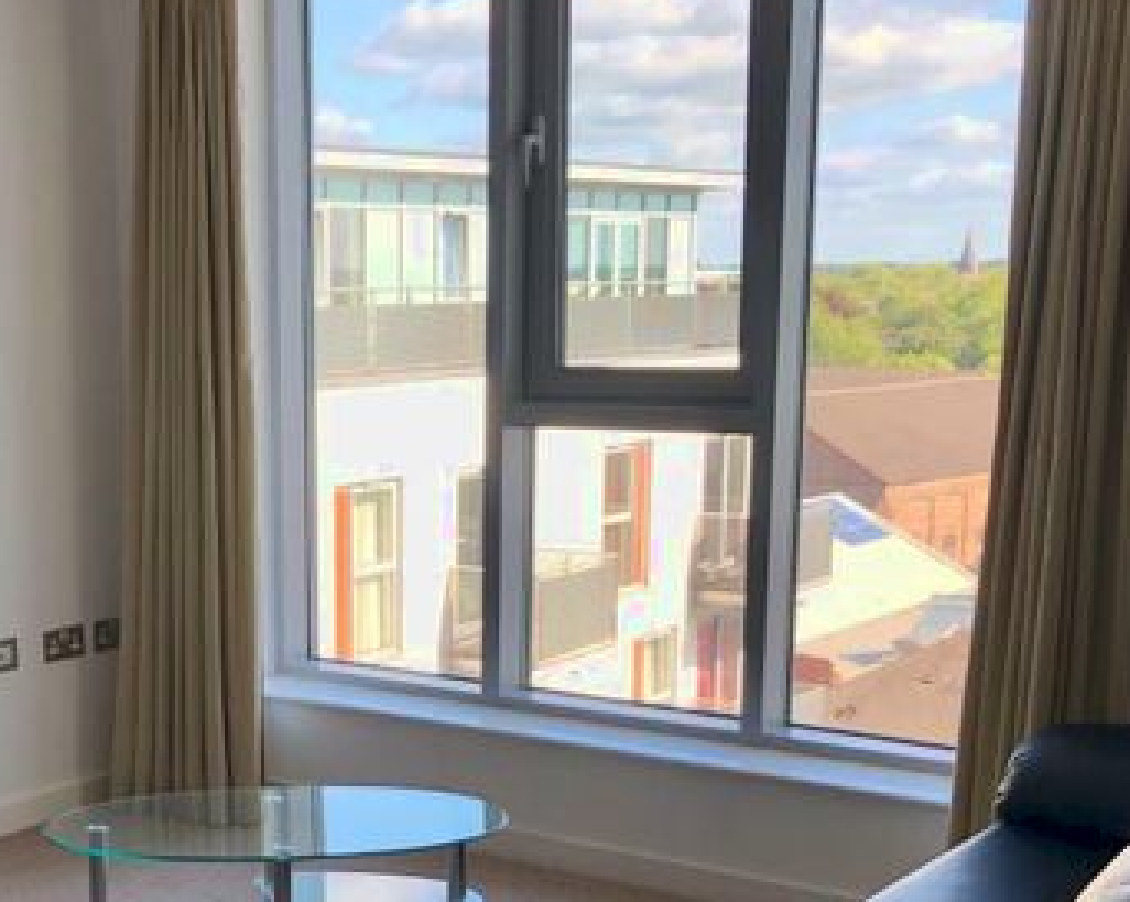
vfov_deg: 26.6
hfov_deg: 33.0
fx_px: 1871
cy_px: 719
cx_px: 294
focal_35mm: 56
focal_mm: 3.99
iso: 20
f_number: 1.8
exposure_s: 1/154
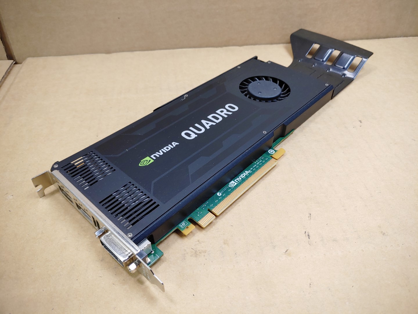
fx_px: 314
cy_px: 157
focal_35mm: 26
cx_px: 209
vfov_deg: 53.1
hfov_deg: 67.3
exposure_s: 1/120
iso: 50
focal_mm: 4.36
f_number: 1.8
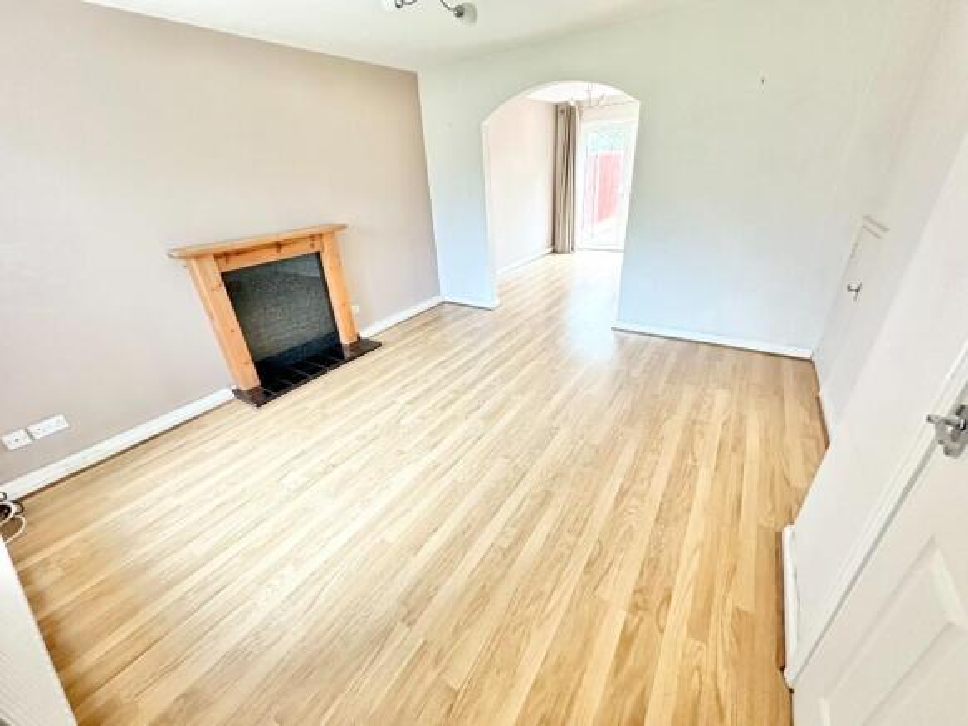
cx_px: 484
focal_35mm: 14
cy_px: 363
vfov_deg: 85.7
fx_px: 391
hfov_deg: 102.1
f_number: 2.2
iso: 1600
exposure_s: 1/30
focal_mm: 2.22
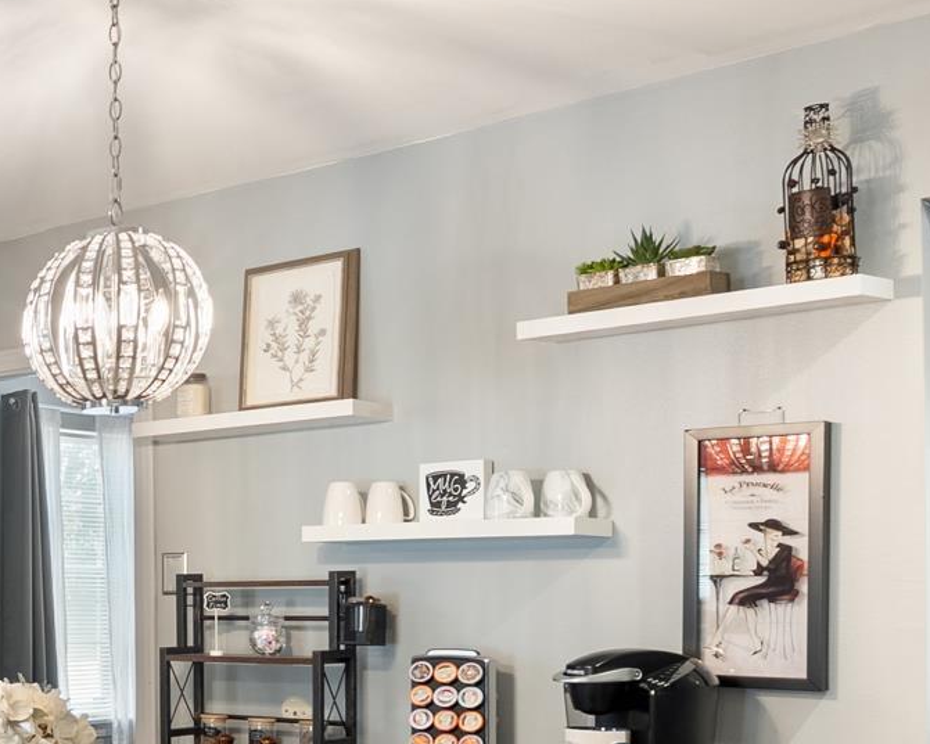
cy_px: 604
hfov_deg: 25.6
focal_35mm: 56
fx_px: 1542
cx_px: -448
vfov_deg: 26.6
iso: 250
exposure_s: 1
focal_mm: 16
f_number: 9
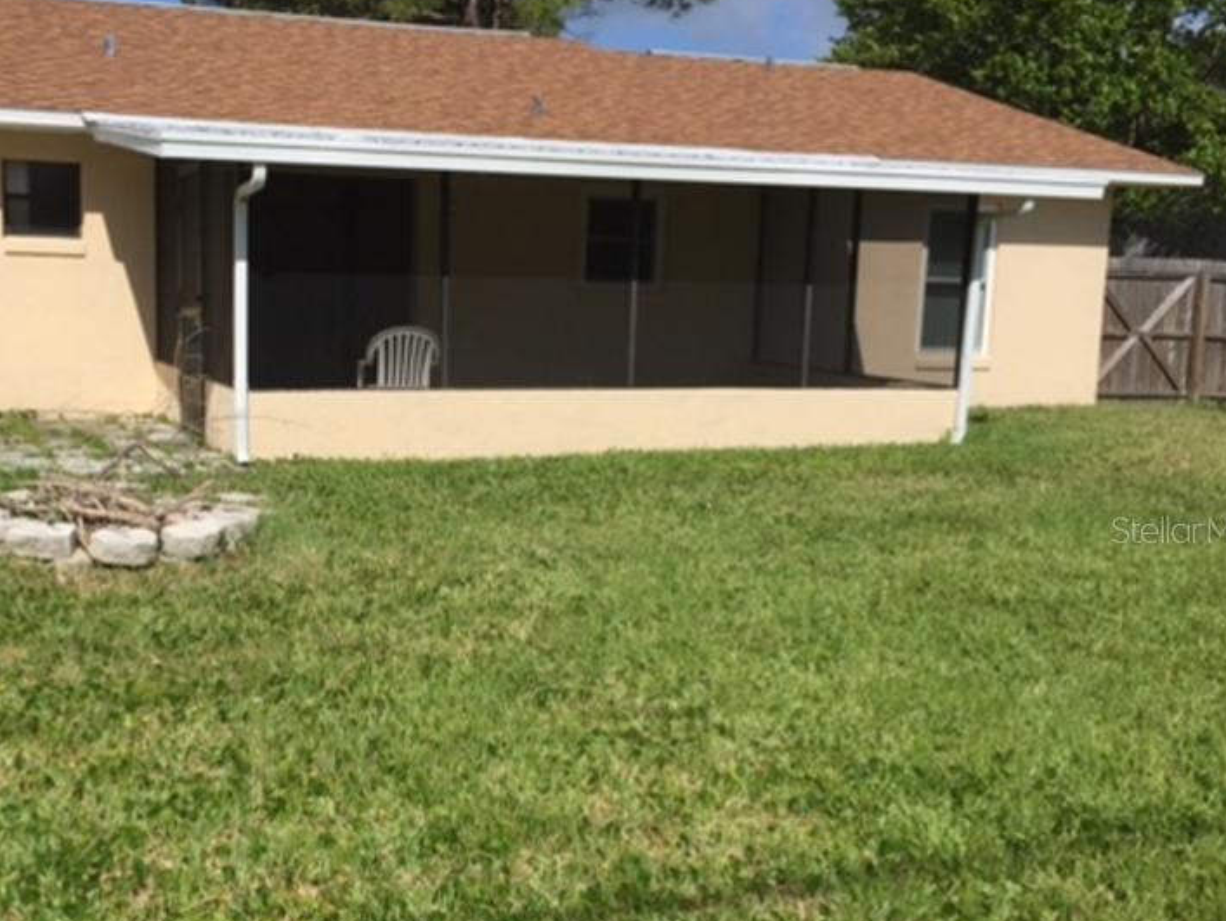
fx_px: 1488
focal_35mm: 42
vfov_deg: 34.3
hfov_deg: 44.0
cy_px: 530
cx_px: 387
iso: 32
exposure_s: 1/3597
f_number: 2.2
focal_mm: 4.15
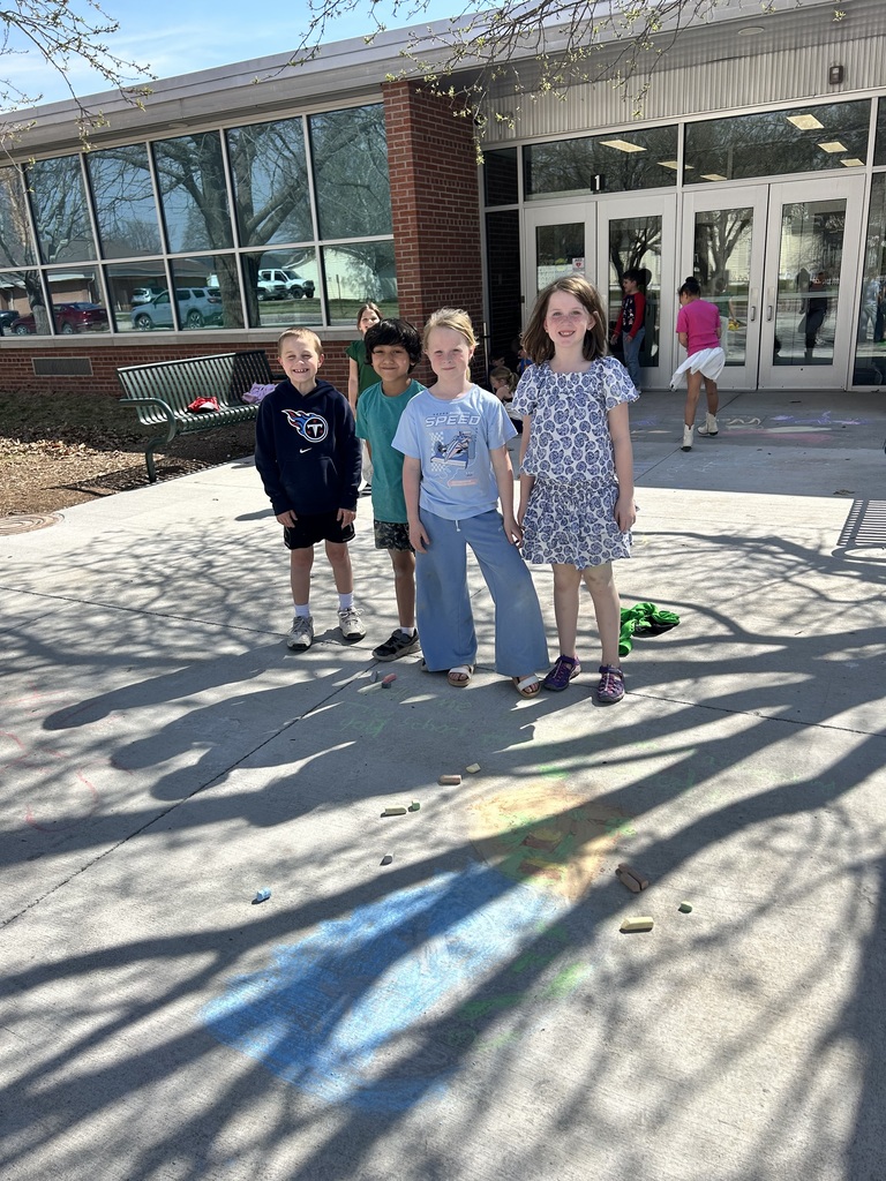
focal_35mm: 26
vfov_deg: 67.3
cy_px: 590
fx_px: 887
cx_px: 443
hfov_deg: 53.1
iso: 50
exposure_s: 1/3460
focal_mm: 5.7
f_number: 1.5
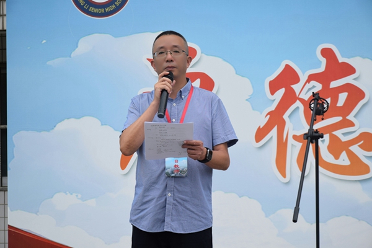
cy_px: 124
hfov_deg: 19.5
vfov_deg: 13.0
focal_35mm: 105
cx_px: 186
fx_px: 1085
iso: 200
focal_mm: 70
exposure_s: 1/500
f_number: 6.3
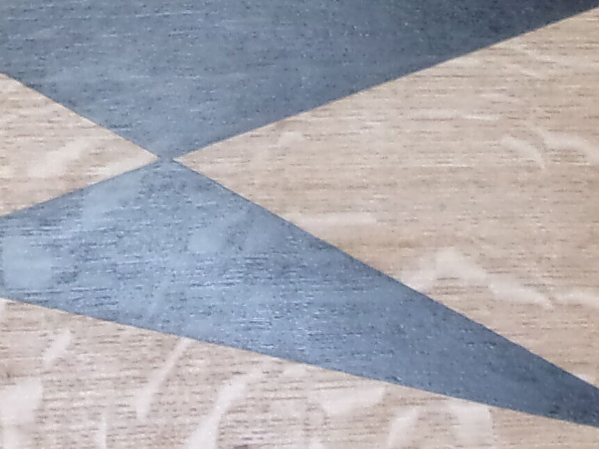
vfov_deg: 11.5
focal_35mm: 128
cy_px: 33
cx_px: 211
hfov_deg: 15.4
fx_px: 2215
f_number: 3.3
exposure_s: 1/34
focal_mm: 4.3
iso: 200
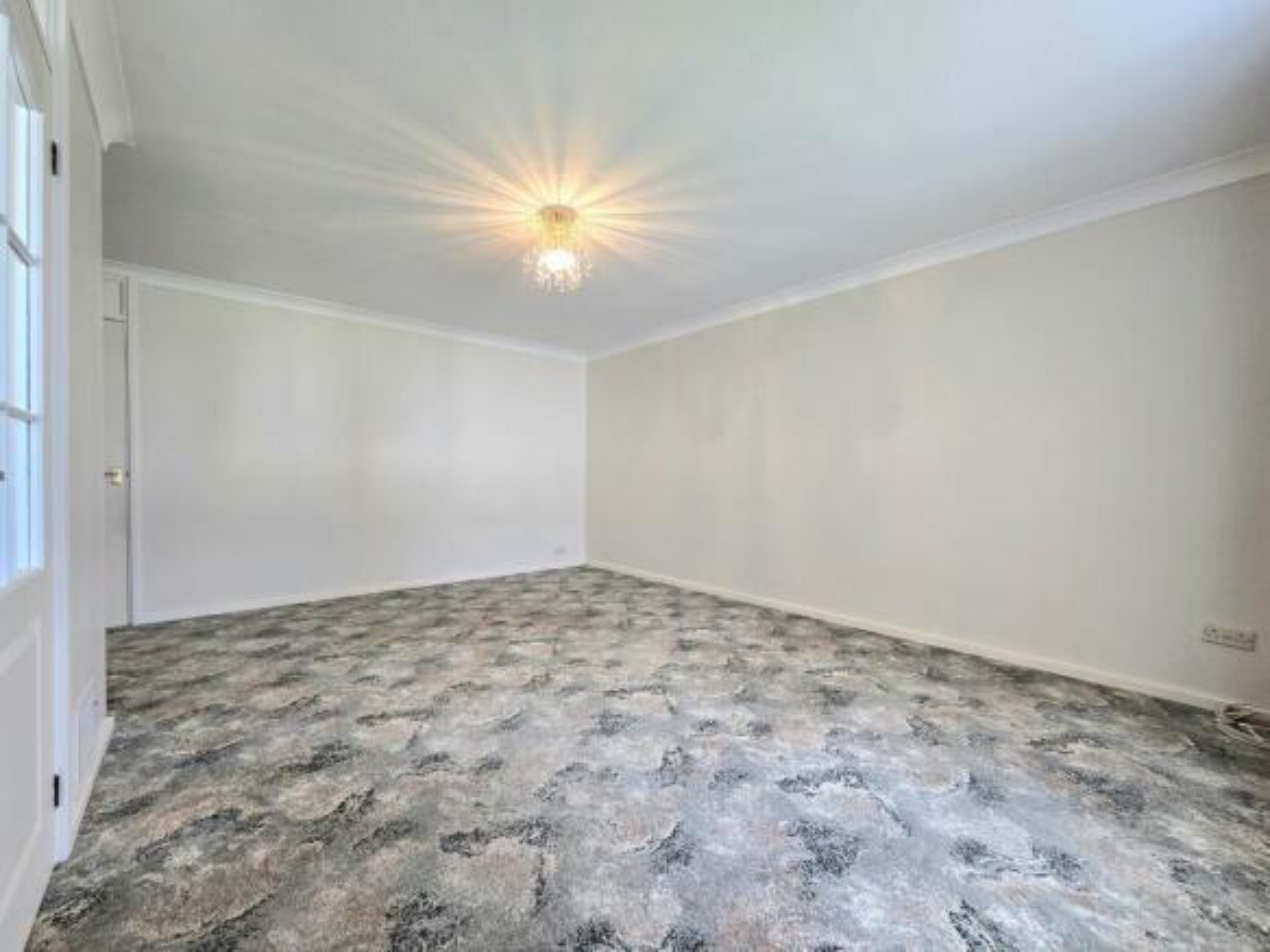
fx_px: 477
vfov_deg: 89.9
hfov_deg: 106.2
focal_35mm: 13
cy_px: 476
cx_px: 635
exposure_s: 1/50.3
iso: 80
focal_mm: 2.2
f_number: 2.2
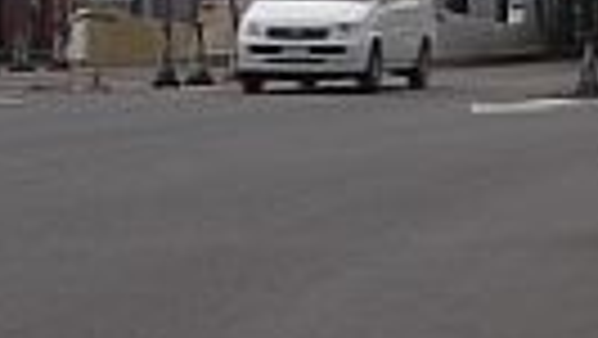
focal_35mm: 231
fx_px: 3665
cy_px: 437
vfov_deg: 5.2
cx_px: 778
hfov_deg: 9.2
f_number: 8
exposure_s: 1/25
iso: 50
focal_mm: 11.4
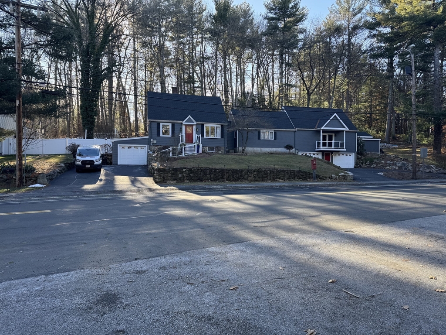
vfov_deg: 56.8
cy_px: 168
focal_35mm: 24
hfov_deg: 71.6
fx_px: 309
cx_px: 223
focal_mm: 6.76
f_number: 1.78
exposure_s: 1/470
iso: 80
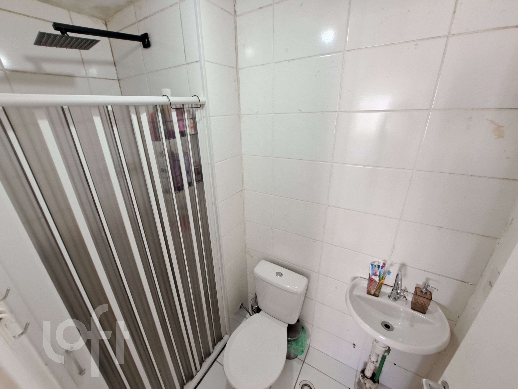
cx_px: 259
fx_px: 195
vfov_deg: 89.9
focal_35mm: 13
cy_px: 194
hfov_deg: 106.2
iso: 200
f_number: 2.2
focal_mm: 1.74
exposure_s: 1/40
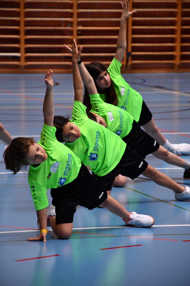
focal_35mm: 210
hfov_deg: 6.5
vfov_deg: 9.8
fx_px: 1663
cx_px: 95
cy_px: 143
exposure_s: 1/250
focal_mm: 140
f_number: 5.6
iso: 1400
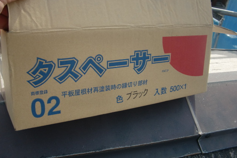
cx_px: 118
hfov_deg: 48.4
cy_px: 71
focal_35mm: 40
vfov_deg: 33.4
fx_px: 263
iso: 64
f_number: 3.9
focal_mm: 6.66
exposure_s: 1/400
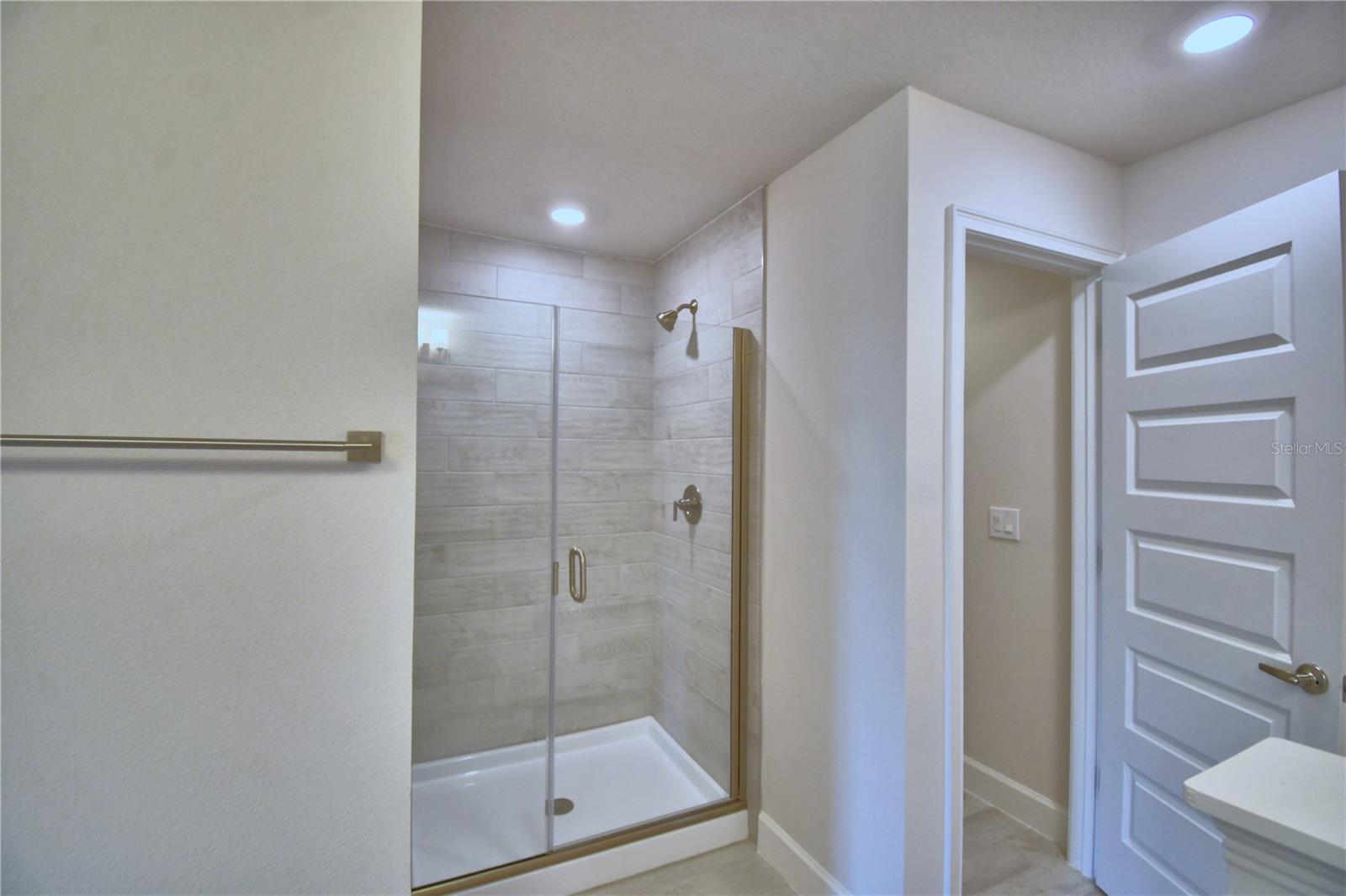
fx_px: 561
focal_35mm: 15
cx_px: 673
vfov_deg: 77.3
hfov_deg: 100.4
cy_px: 448
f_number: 4.5
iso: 400
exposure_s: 1/50
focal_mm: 10
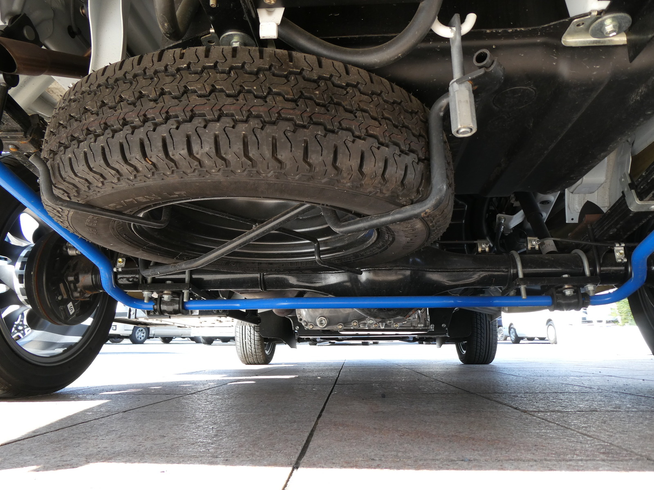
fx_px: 453
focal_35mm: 24
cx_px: 327
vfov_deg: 56.8
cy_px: 245
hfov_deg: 71.6
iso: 80
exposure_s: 1/100
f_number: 3.3
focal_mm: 4.3
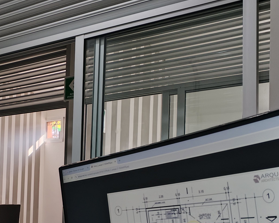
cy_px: 193
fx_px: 520
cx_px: 68
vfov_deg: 23.7
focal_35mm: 63
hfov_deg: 29.5
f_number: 1.8
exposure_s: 1/447
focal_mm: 4.75
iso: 100
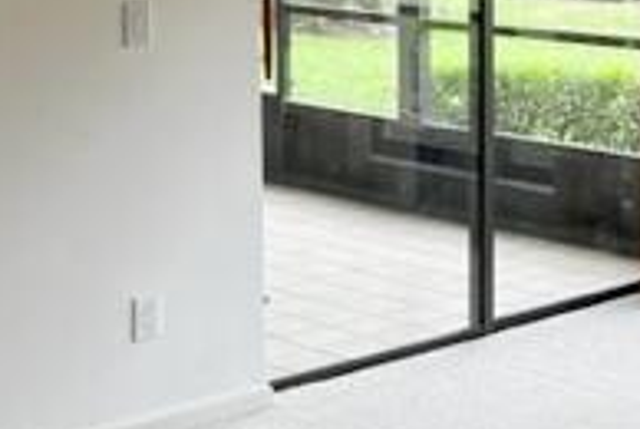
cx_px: 775
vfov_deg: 15.3
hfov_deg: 21.2
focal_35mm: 89
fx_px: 1585
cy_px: 79
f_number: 1.6
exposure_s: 1/123
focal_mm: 5.1
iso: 50
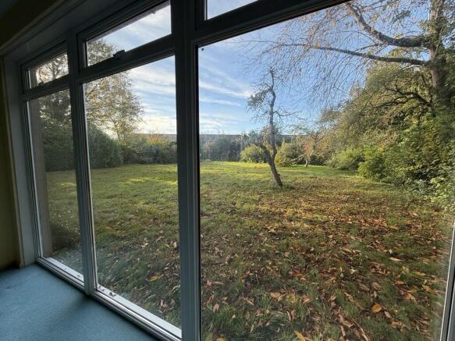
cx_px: 228
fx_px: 184
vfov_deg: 85.7
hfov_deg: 102.1
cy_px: 170
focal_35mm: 14
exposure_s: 1/238
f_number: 2.2
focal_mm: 2.22
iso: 40
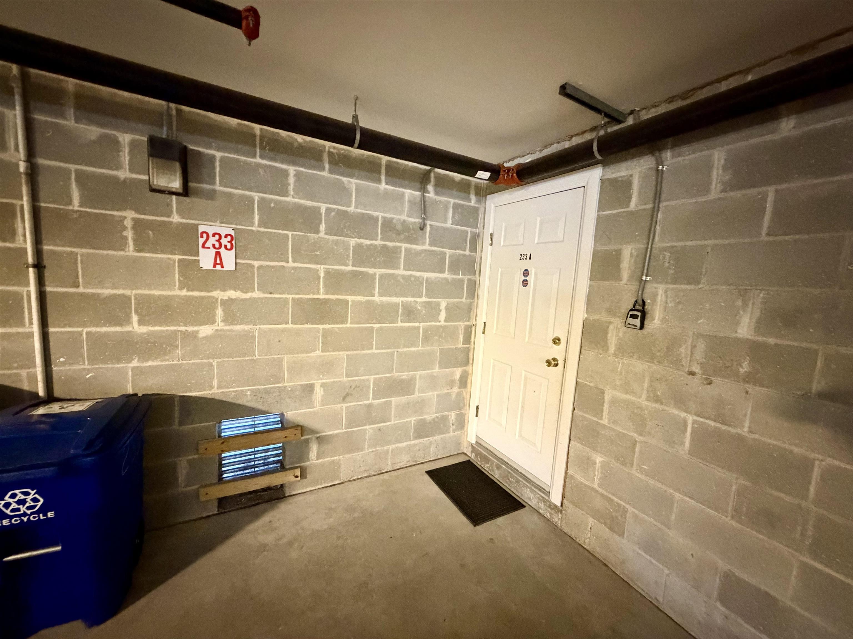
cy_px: 320
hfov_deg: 102.1
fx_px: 345
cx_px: 426
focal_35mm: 14
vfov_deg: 85.7
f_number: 2.2
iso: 1250
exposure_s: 1/40
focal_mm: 2.22
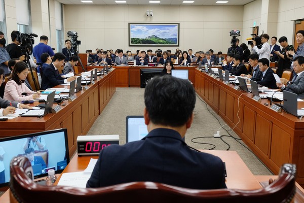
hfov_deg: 50.7
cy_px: 102
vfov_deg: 35.1
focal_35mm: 38
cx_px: 152
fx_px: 321
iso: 1600
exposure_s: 1/160
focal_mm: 25.4
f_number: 5.6
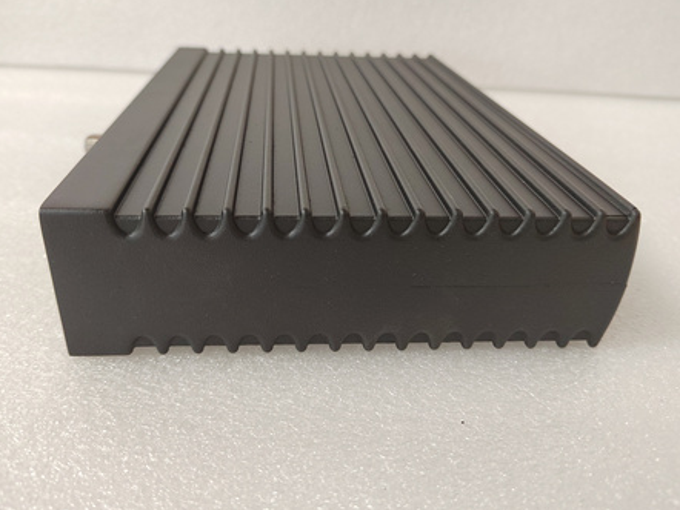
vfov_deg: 53.0
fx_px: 511
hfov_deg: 67.2
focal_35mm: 26
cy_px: 230
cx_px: 317
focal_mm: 5.52
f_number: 1.9
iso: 1463
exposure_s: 1/50
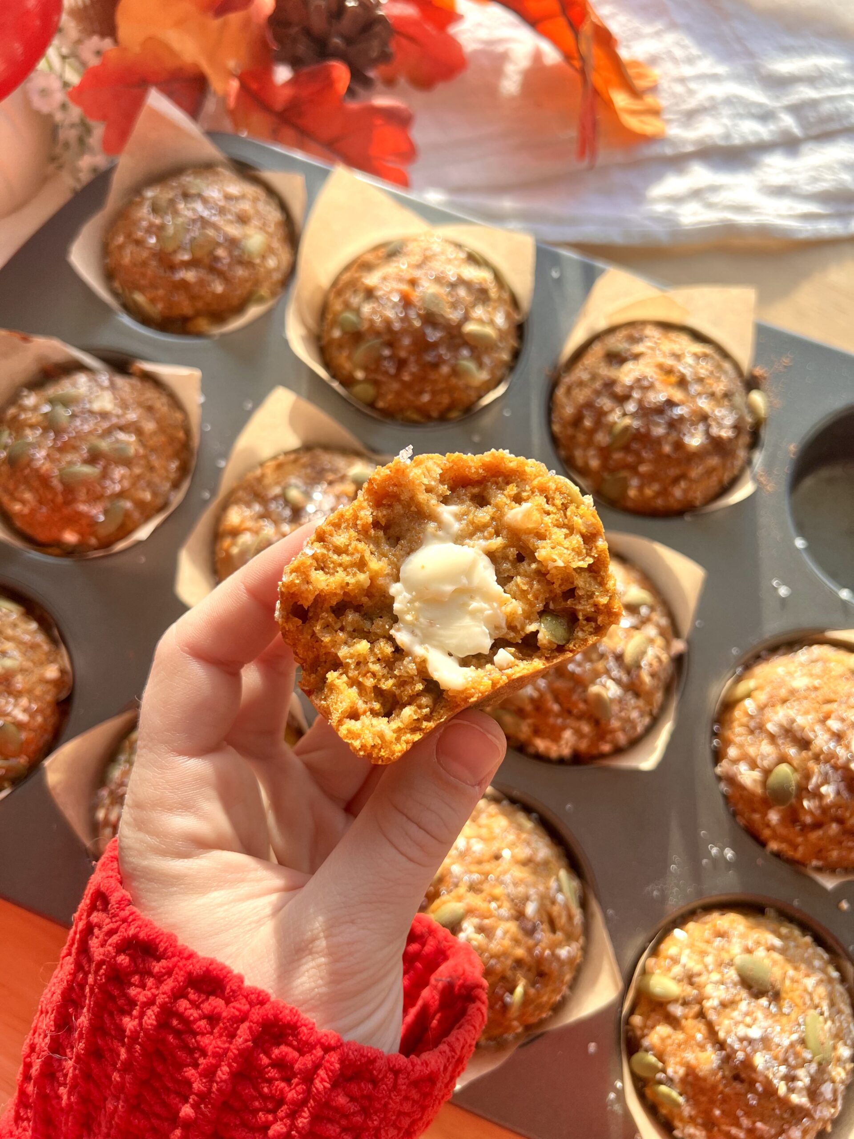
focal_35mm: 26
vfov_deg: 67.3
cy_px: 570
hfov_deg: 53.1
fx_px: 855
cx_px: 427
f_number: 1.5
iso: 50
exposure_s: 1/526
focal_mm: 5.7
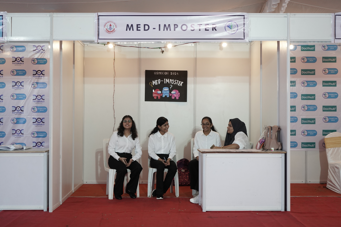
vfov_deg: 28.6
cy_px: 114
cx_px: 170
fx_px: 445
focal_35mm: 47
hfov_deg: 41.9
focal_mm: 47
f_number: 5
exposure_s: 1/160
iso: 2500
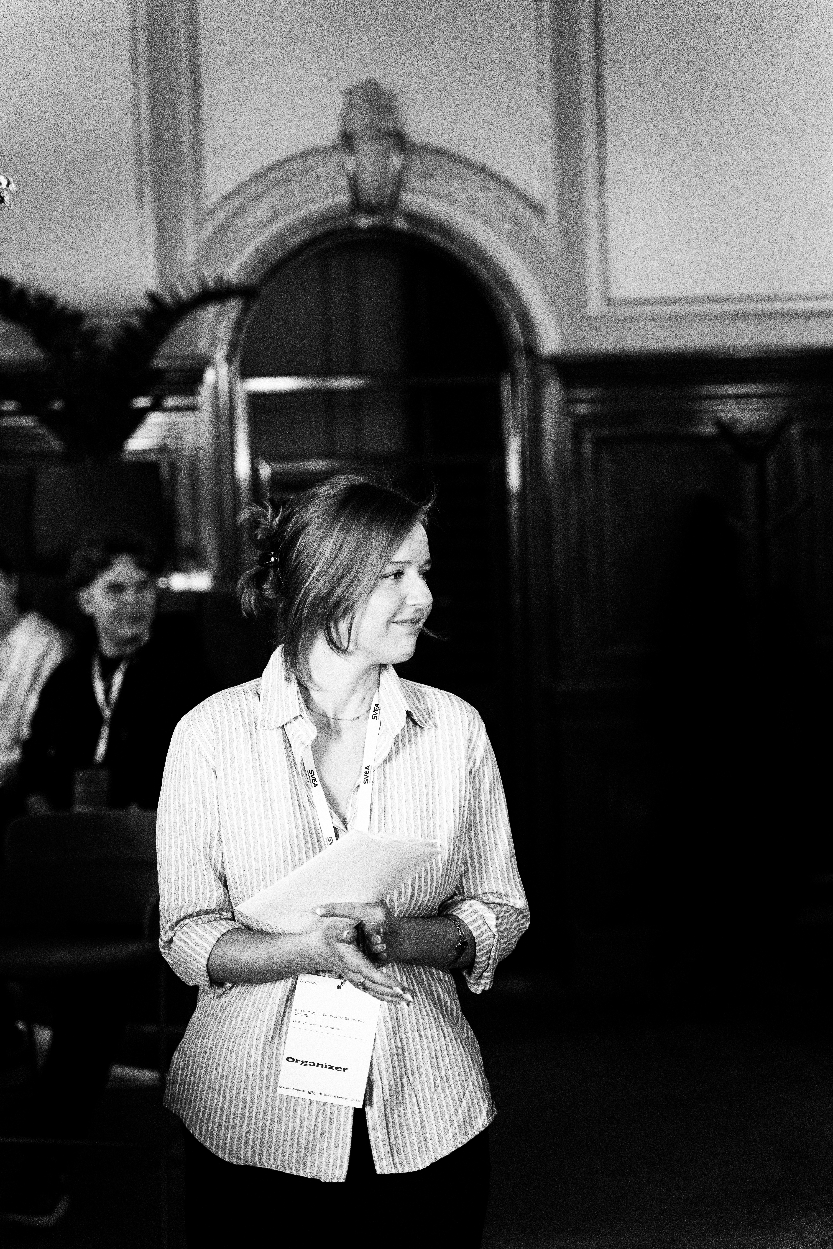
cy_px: 624
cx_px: 416
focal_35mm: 75
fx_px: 2603
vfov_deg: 27.0
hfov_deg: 18.2
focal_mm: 75
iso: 3200
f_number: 2.8
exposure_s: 1/250
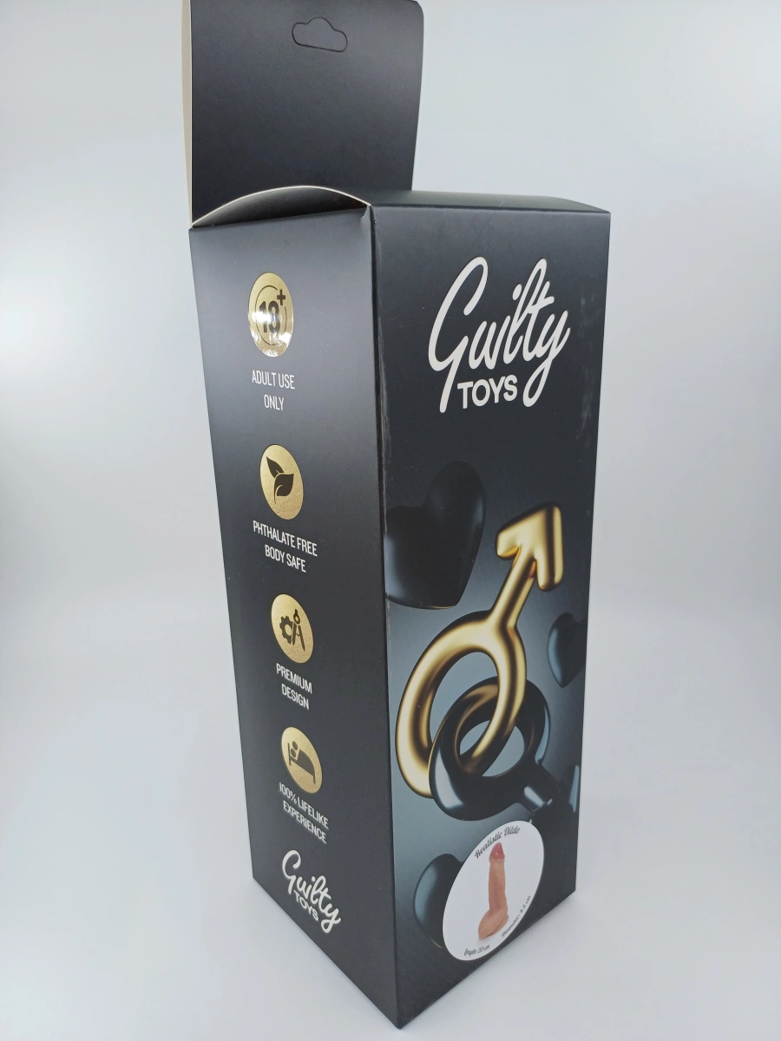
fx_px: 752
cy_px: 520
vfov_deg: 69.4
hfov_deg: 54.9
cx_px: 390
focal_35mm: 25
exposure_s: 1/317
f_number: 1.8
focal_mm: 4.65
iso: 50
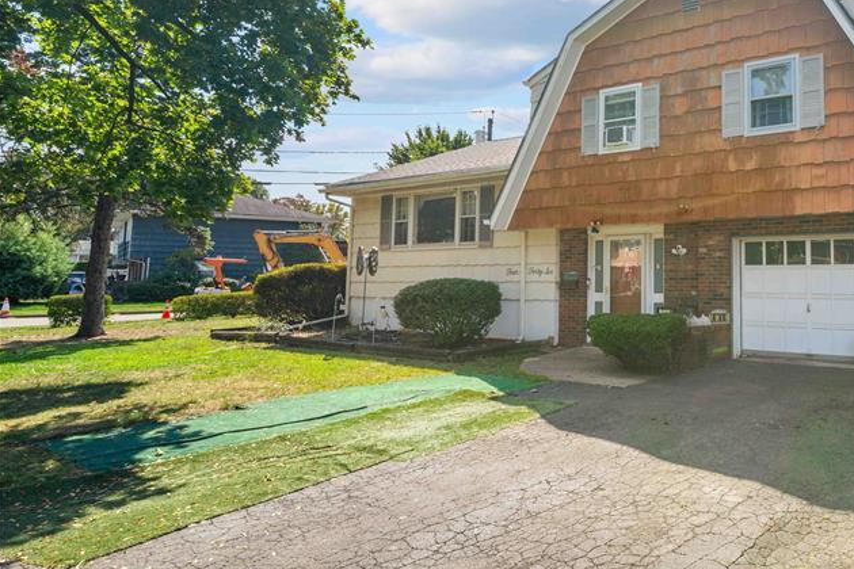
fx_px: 617
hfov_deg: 63.0
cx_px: 693
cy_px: 219
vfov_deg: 49.2
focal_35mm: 26
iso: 400
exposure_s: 1/800
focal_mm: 16
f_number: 8
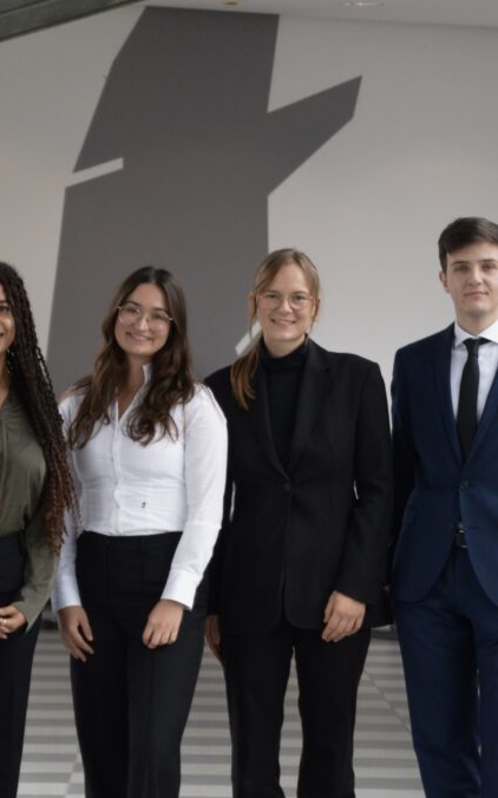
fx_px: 4277
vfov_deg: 10.7
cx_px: 140
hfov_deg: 6.7
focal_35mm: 197
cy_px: 398
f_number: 5.6
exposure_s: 1/125
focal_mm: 85
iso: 1250
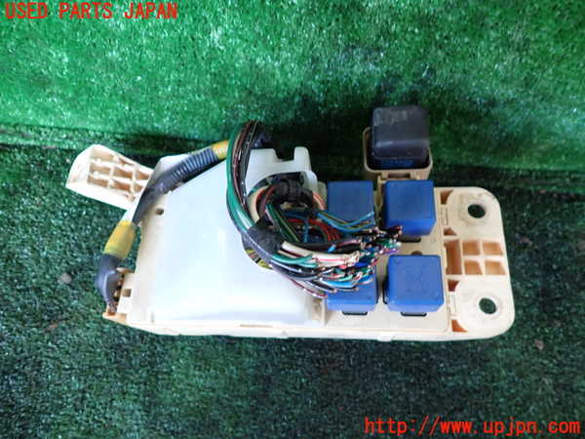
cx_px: 292
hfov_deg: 69.4
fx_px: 422
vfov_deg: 54.9
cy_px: 220
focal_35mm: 25
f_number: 2
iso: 200
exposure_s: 1/40
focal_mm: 4.5
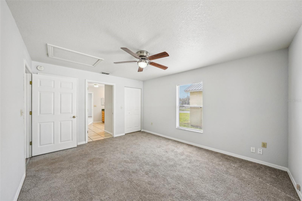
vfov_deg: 90.0
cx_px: 151
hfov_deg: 112.6
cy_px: 100
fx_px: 101
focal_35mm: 12
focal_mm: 12
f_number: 8
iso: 400
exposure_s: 1/50
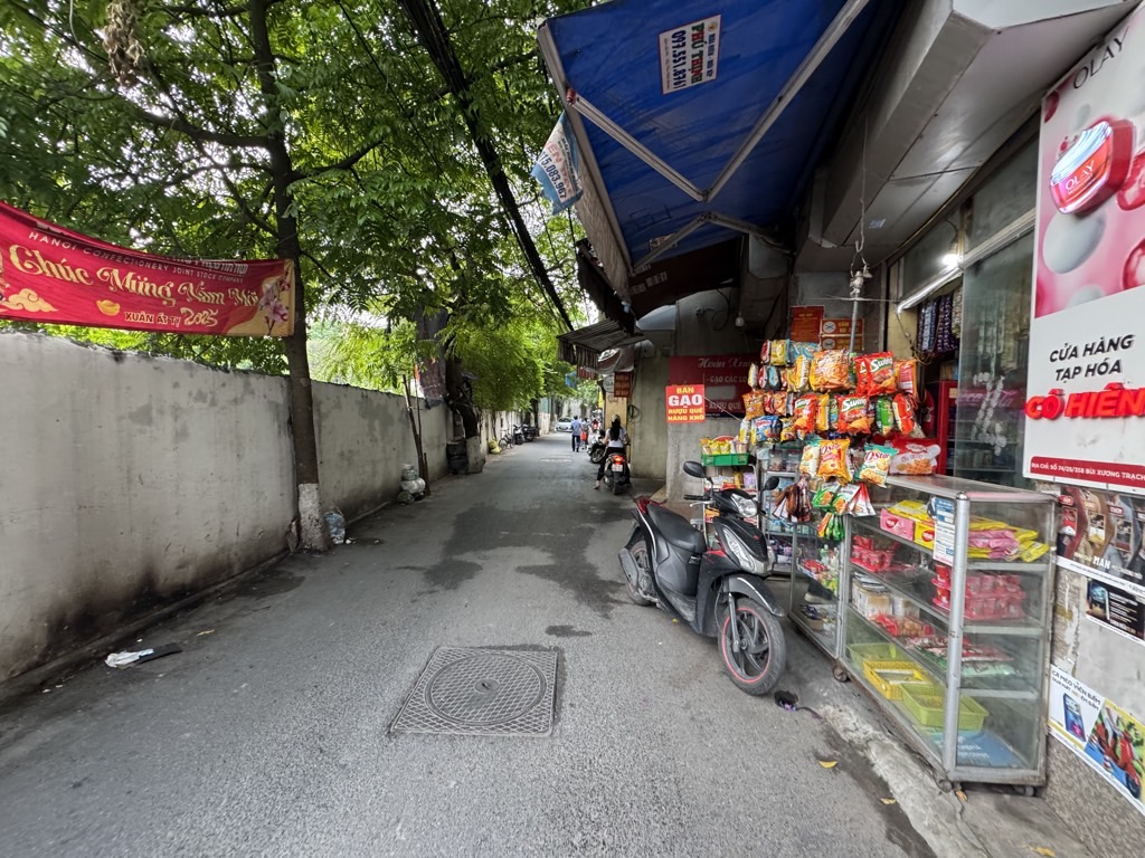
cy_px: 429
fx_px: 463
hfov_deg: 102.1
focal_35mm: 14
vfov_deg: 85.7
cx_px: 572
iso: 320
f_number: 2.2
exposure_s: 1/99
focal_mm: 2.22
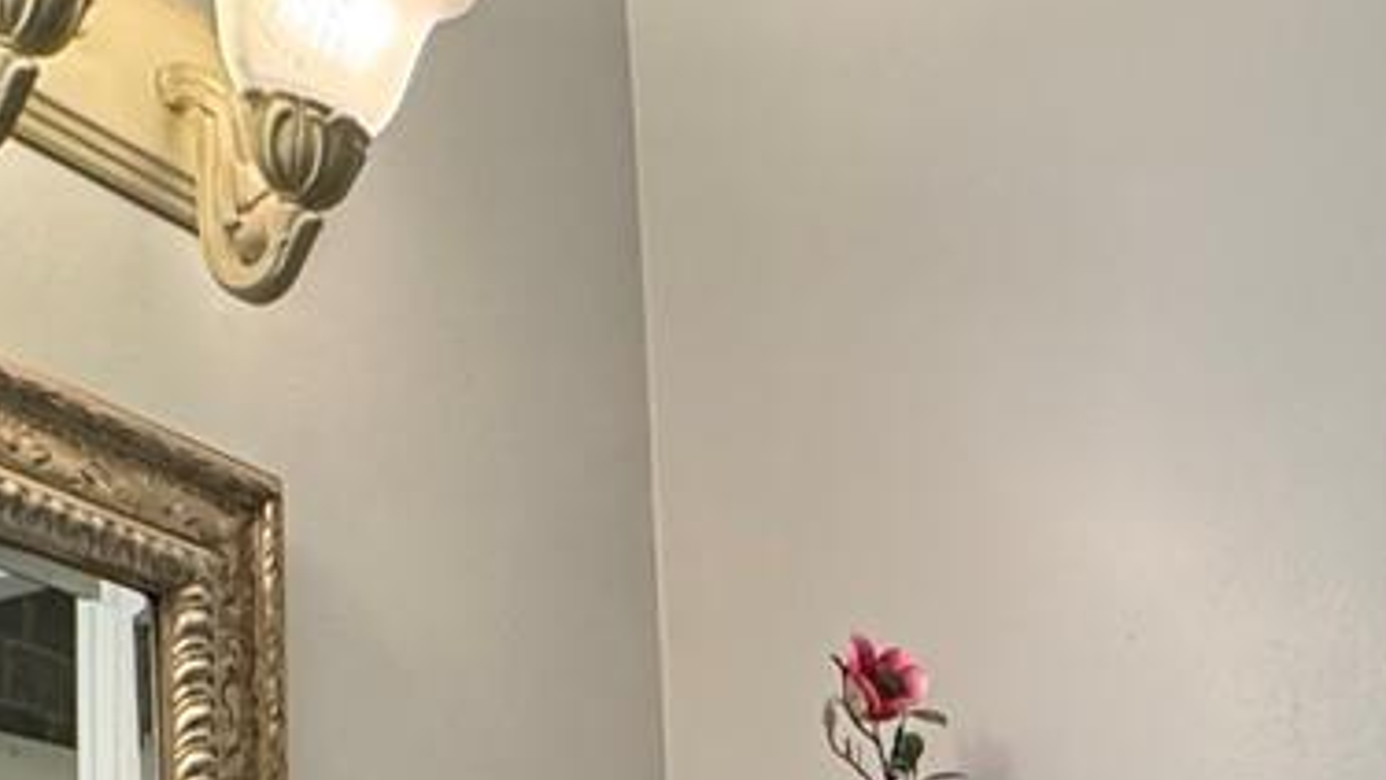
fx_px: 2389
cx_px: 1205
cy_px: 1615
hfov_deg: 31.1
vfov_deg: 14.8
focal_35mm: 65
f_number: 2.2
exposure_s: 1/120
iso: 320
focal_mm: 2.22
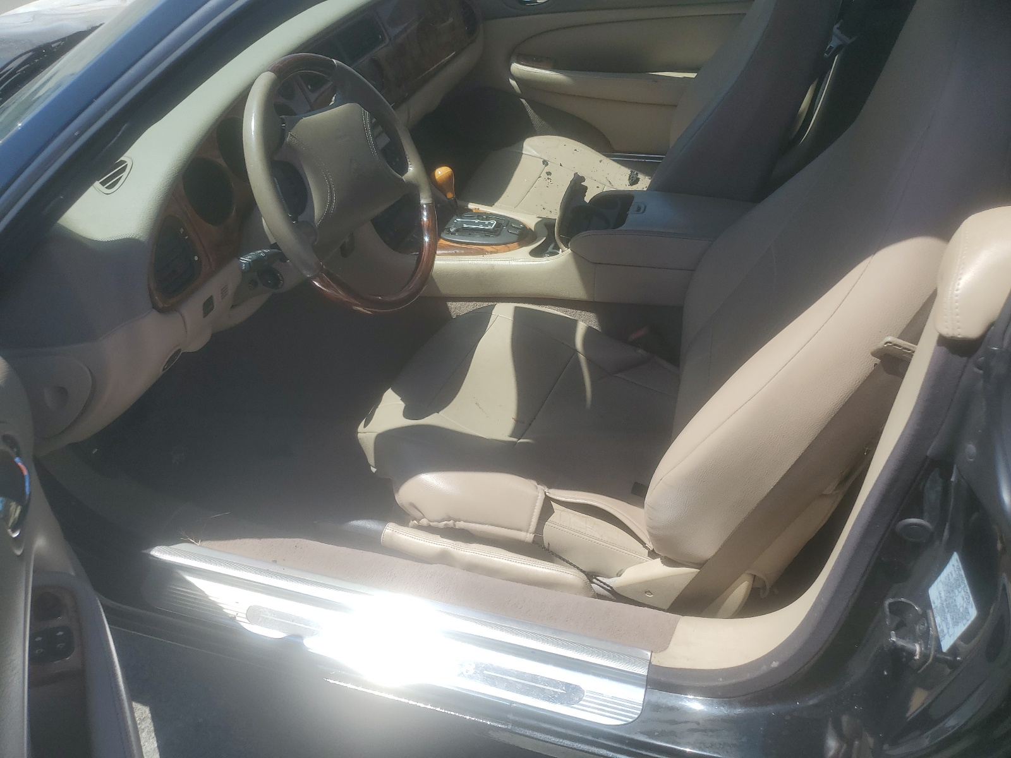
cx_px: 506
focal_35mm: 26
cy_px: 379
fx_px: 759
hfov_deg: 67.3
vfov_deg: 53.1
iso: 50
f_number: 1.5
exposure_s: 1/2500
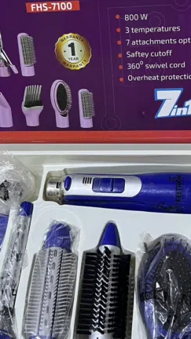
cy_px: 171
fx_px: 378
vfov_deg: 48.4
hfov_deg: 28.3
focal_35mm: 42
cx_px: 112
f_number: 1.5
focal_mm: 5.7
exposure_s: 1/33
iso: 400
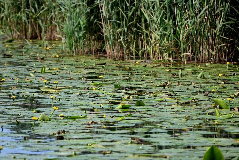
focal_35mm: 240
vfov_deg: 5.7
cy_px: 80
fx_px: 1594
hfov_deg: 8.6
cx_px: 120
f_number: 5.6
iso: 180
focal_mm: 240
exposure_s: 1/500
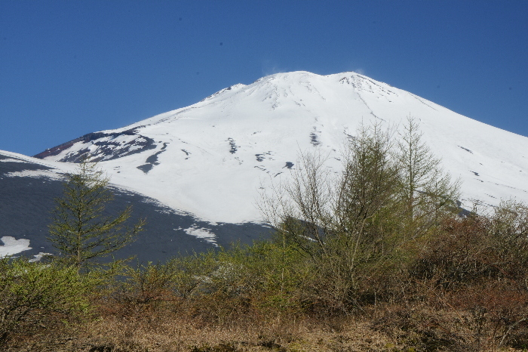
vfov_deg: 13.0
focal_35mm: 105
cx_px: 264
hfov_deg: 19.5
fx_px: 1539
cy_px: 176
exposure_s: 1/13
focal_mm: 70
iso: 100
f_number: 25
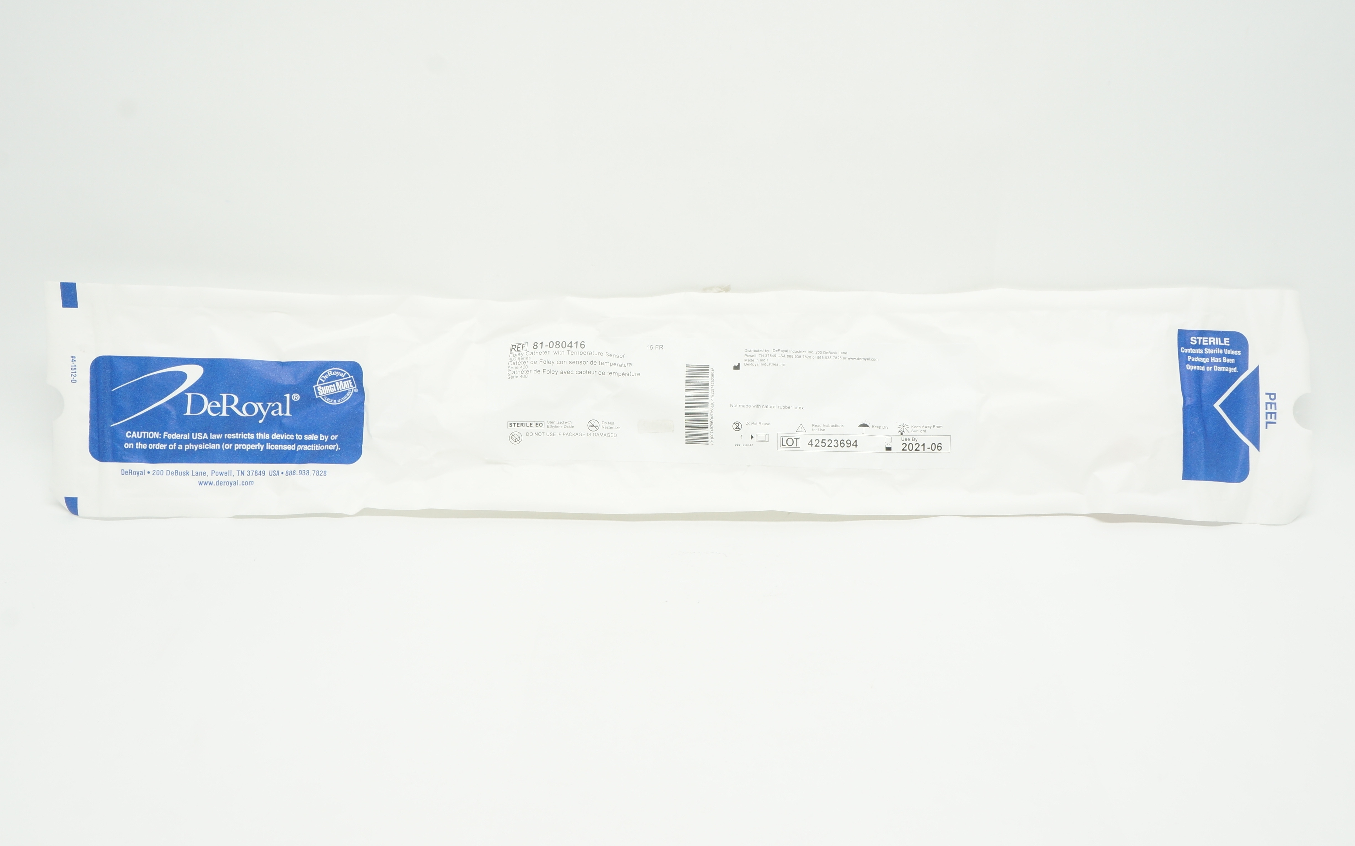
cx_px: 678
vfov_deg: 33.1
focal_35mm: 39
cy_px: 401
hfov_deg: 50.9
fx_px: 1422
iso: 400
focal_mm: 25
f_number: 11
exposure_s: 1/15
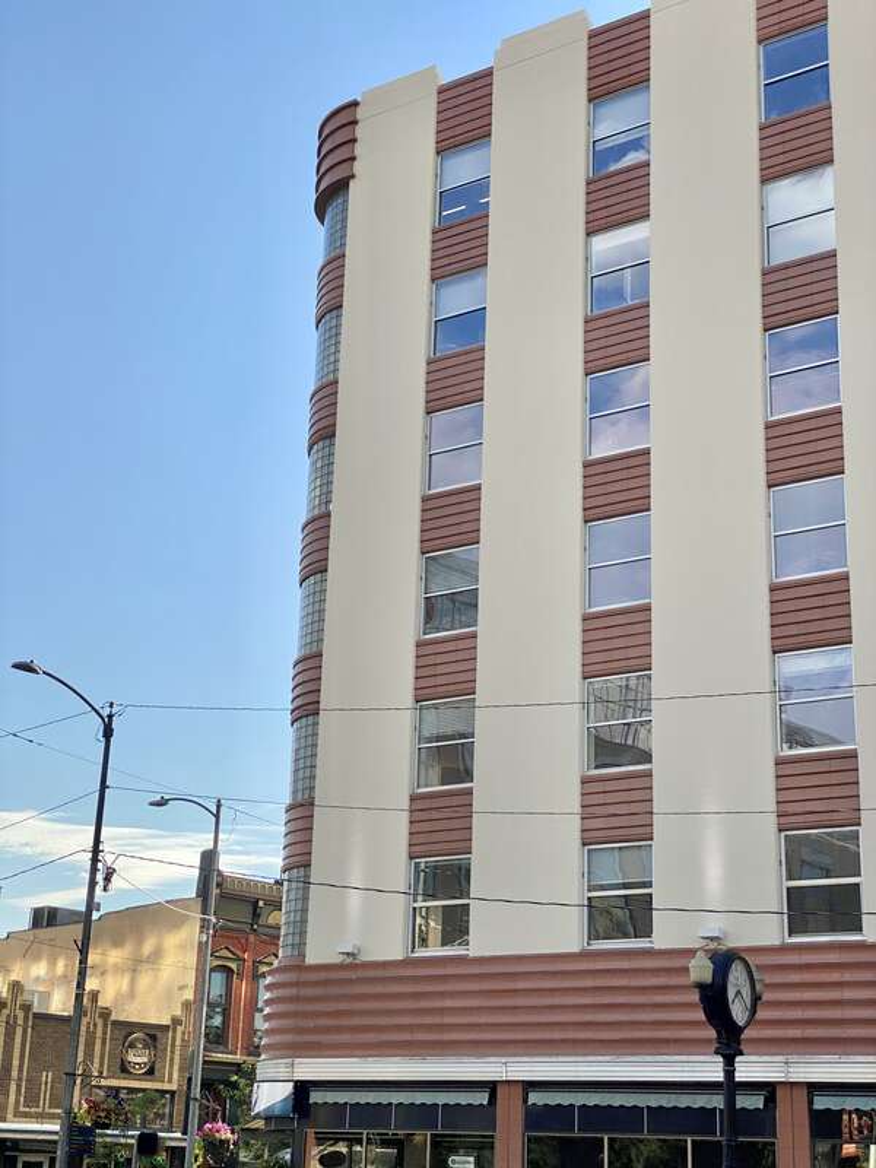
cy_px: 584
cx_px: 438
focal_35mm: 52
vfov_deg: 36.8
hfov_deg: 28.0
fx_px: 1755
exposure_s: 1/1332
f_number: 2
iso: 20
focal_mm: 6
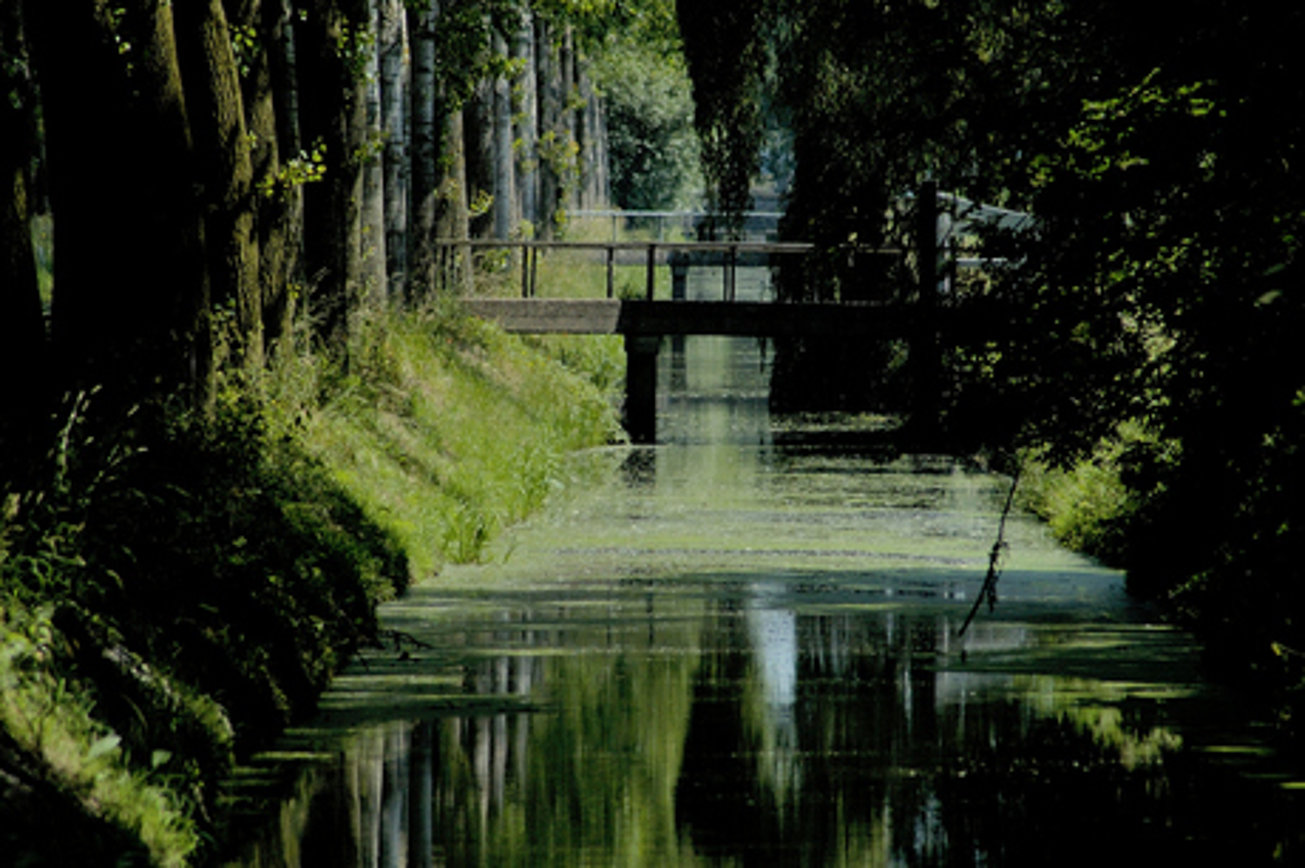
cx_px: 652
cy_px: 434
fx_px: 16300
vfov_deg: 3.1
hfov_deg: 4.6
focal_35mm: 450
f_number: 7.1
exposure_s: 1/800
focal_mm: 300
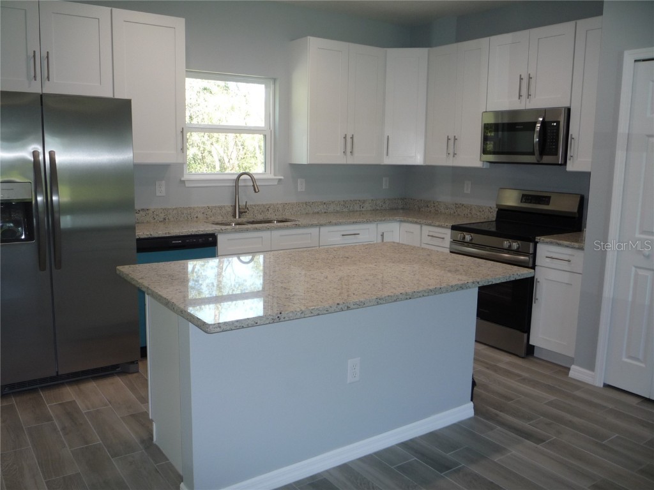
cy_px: 245
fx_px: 567
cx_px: 327
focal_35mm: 30
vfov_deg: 46.8
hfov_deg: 60.0
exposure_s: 1/30
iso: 100
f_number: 3.3
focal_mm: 5.2
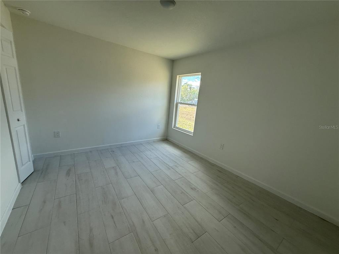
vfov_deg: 85.7
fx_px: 137
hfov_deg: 102.1
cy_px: 127
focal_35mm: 14
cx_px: 170
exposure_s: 1/120
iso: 80
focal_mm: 2.22
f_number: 2.2
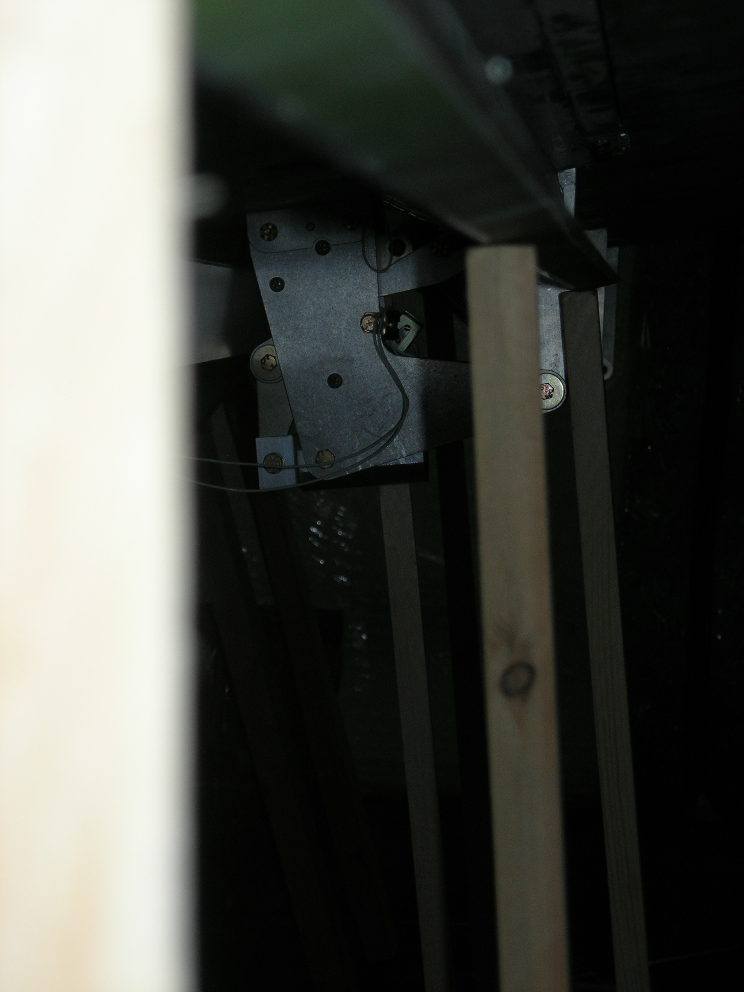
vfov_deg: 17.4
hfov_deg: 13.1
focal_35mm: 113
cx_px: 372
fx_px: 3238
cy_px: 496
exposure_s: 1/60.1
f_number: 4.9
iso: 64
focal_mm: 23.4
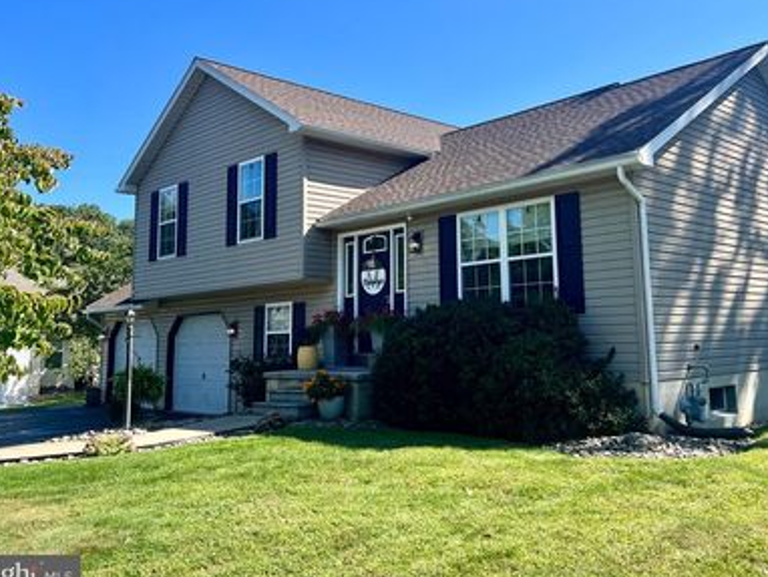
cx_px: 460
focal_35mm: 34
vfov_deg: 41.5
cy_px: 218
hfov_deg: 53.6
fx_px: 755
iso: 50
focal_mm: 5.7
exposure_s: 1/2632
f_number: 1.5
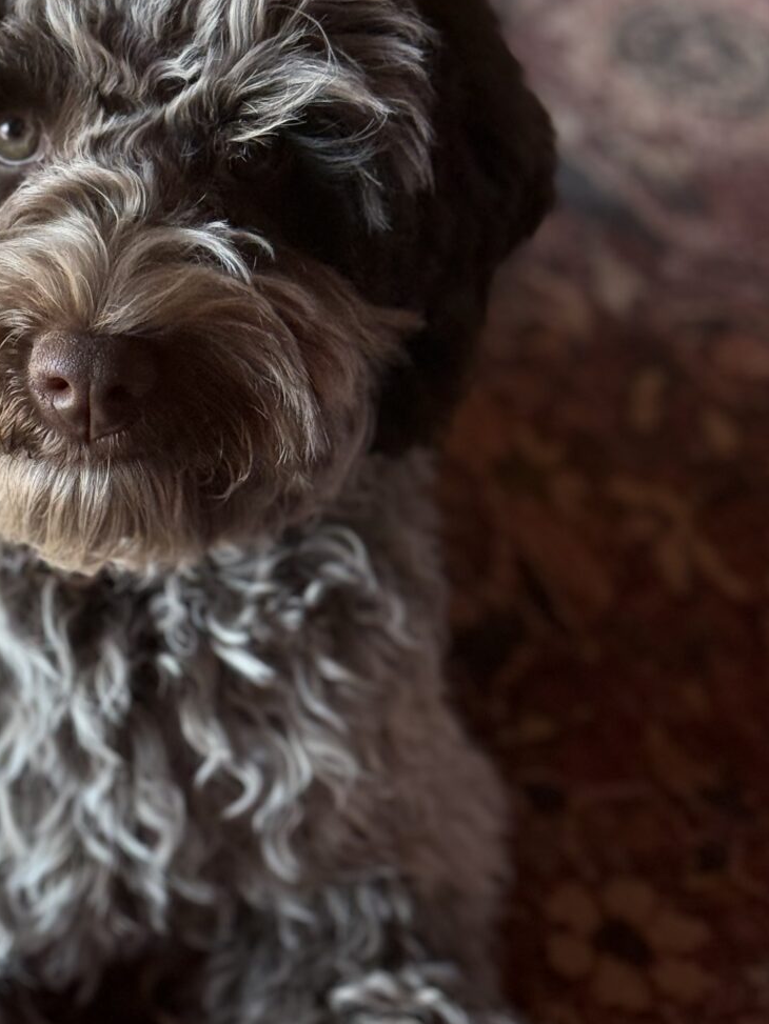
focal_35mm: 101
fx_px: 2991
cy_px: 544
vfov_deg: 19.4
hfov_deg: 14.5
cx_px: 62
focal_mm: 6.76
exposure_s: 1/242
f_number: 1.78
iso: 160
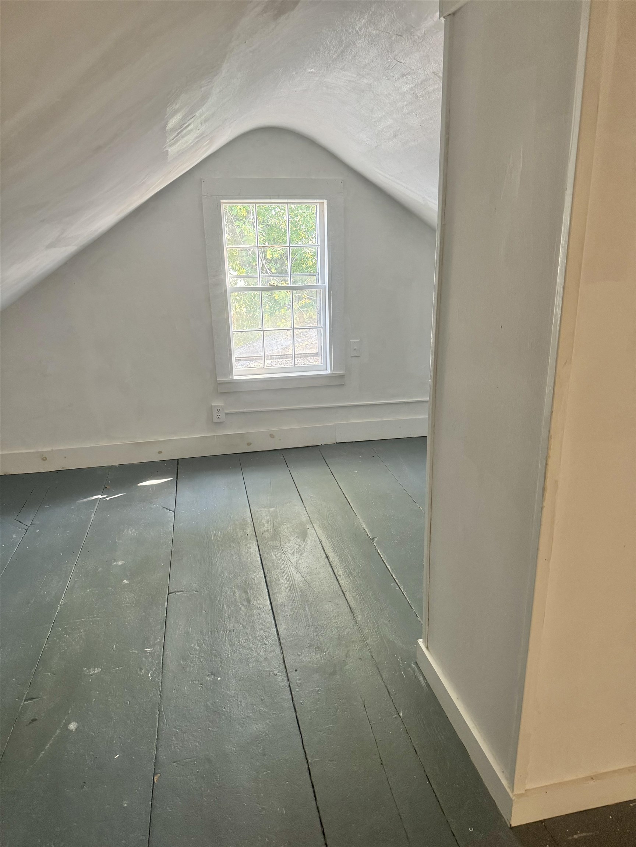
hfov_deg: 56.8
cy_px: 424
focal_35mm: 24
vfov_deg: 71.6
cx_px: 318
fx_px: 588
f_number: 1.78
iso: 400
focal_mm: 6.76
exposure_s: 1/60
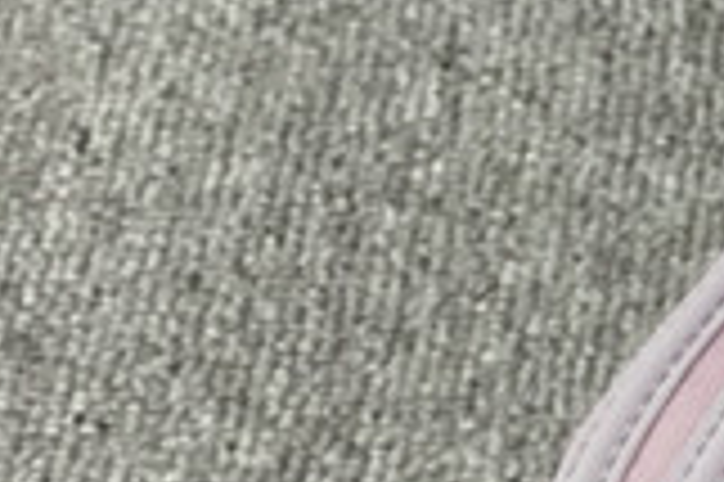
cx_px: 1772
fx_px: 3616
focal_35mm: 180
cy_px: 412
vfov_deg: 7.6
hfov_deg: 9.9
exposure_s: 1/50
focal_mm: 3.3
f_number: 2.4
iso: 25
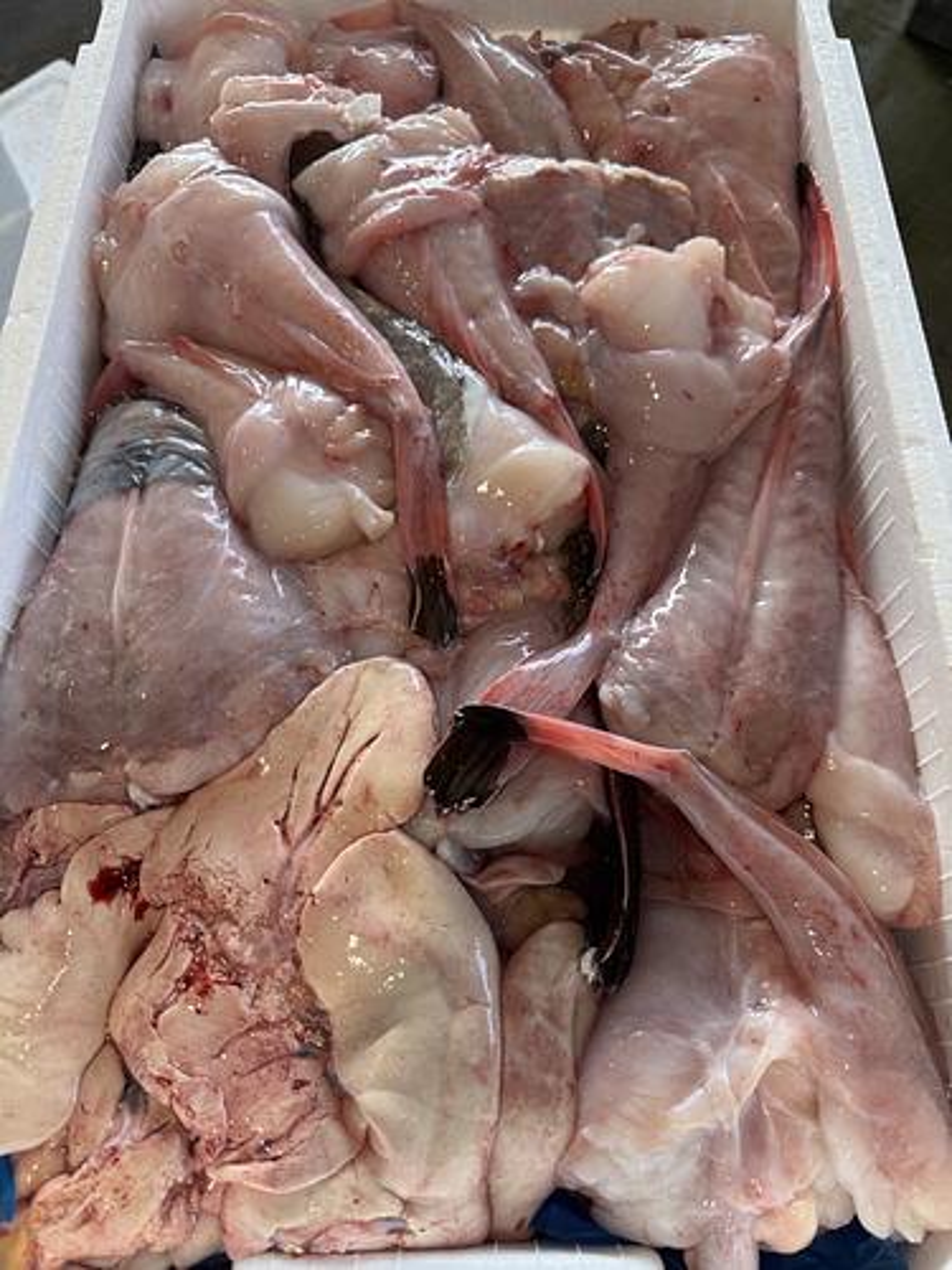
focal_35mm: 24
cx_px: 476
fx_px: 880
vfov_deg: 71.6
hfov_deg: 56.8
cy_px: 635
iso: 80
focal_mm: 6.76
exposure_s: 1/121
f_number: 1.78
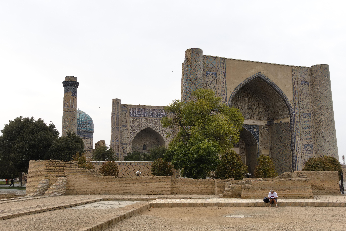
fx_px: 365
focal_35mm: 38
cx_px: 173
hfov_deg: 50.7
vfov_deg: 35.1
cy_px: 116
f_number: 4
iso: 125
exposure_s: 1/500
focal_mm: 13.92
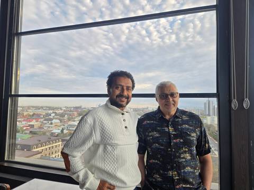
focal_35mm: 23
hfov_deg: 73.9
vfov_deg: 58.9
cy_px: 95
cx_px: 127
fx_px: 169
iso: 25
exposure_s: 1/211
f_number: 1.8
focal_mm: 5.4
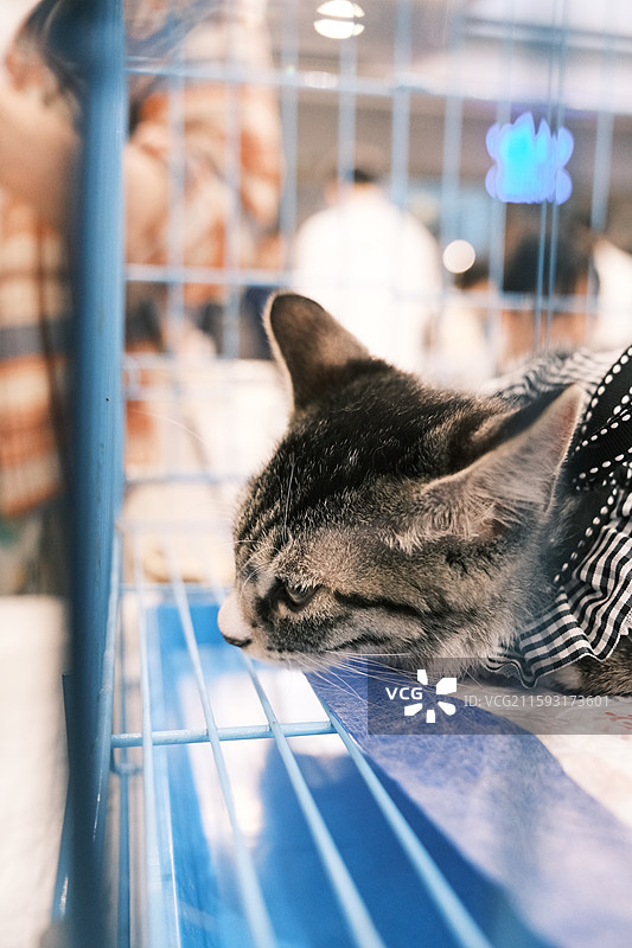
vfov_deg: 60.3
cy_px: 474
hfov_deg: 42.3
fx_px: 817
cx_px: 316
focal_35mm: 31
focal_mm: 20.5
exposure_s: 1/250
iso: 2500
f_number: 2.8
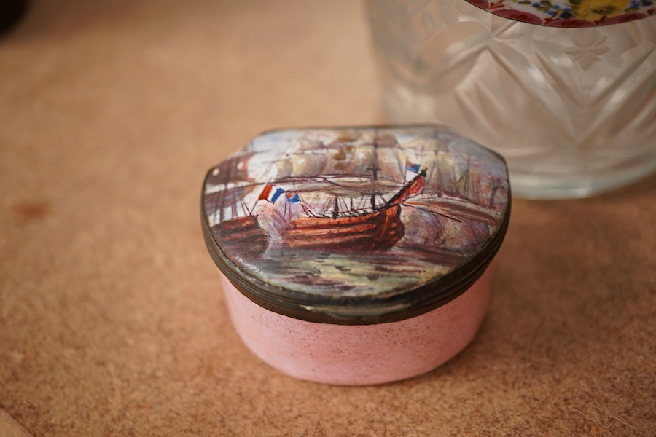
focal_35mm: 45
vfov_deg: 29.9
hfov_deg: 43.6
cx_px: 328
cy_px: 218
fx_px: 820
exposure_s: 1/125
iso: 1250
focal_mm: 30
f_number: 5.6
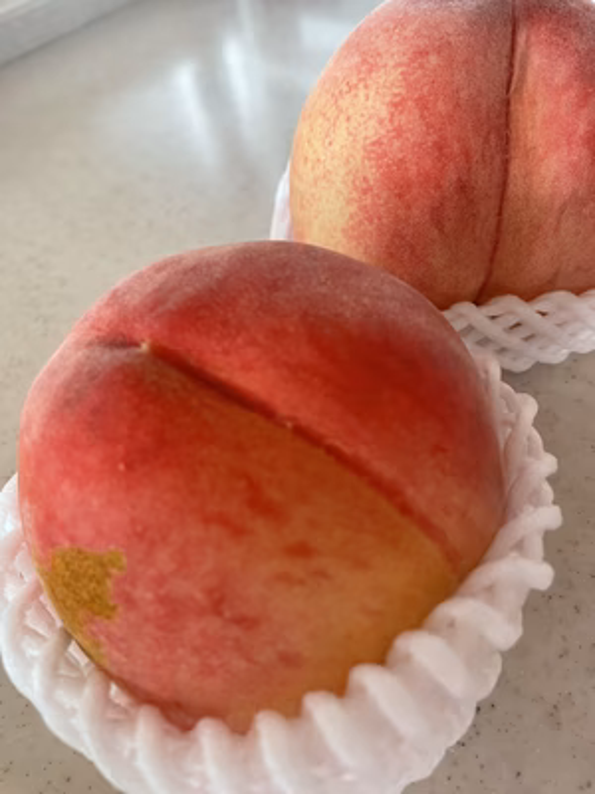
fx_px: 596
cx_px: 298
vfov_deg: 67.3
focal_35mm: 26
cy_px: 397
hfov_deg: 53.1
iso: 125
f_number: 1.6
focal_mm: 4.2
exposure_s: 1/85
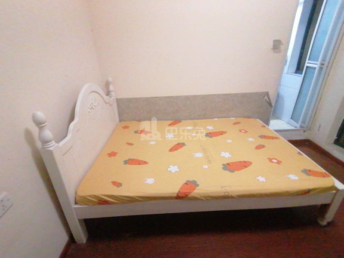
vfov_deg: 74.7
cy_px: 129
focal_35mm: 17
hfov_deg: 91.0
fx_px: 169
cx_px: 172
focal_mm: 1.78
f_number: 2.4
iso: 800
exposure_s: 1/20
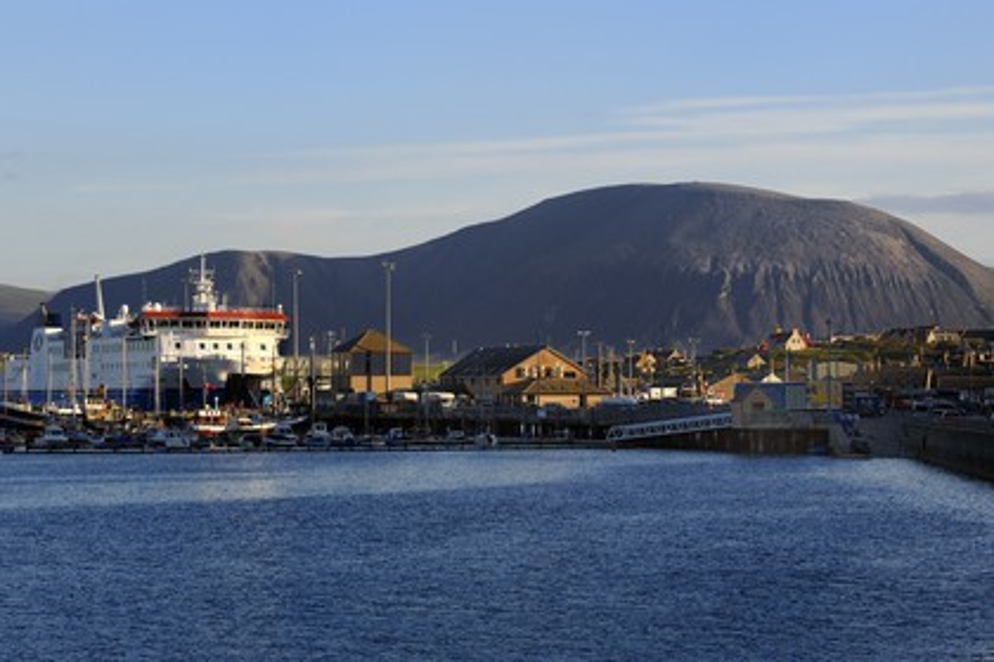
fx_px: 3451
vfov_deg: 11.0
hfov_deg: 16.4
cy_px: 331
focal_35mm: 125
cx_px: 497
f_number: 11
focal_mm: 125
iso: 400
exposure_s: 1/250
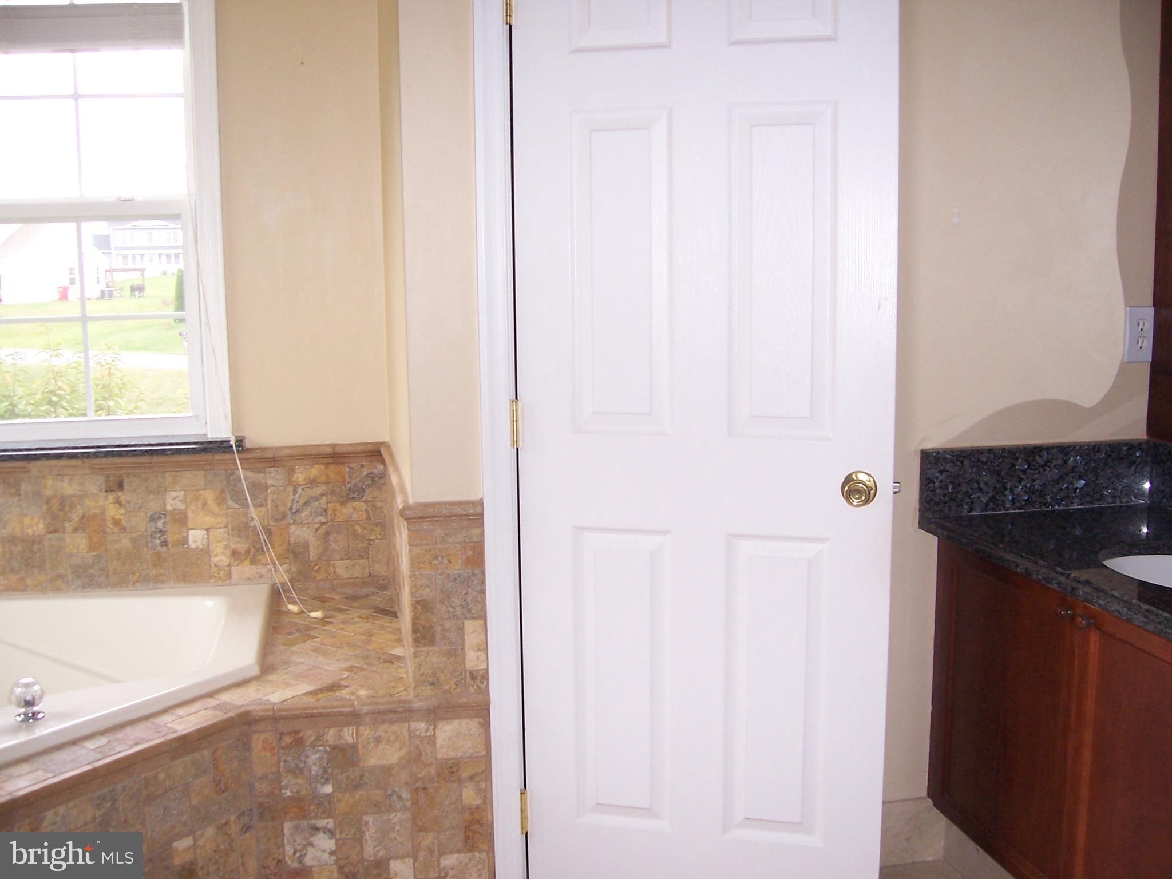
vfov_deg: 39.7
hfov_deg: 51.4
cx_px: 586
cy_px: 440
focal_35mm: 36
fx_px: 1219
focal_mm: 6
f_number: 3
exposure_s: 1/60
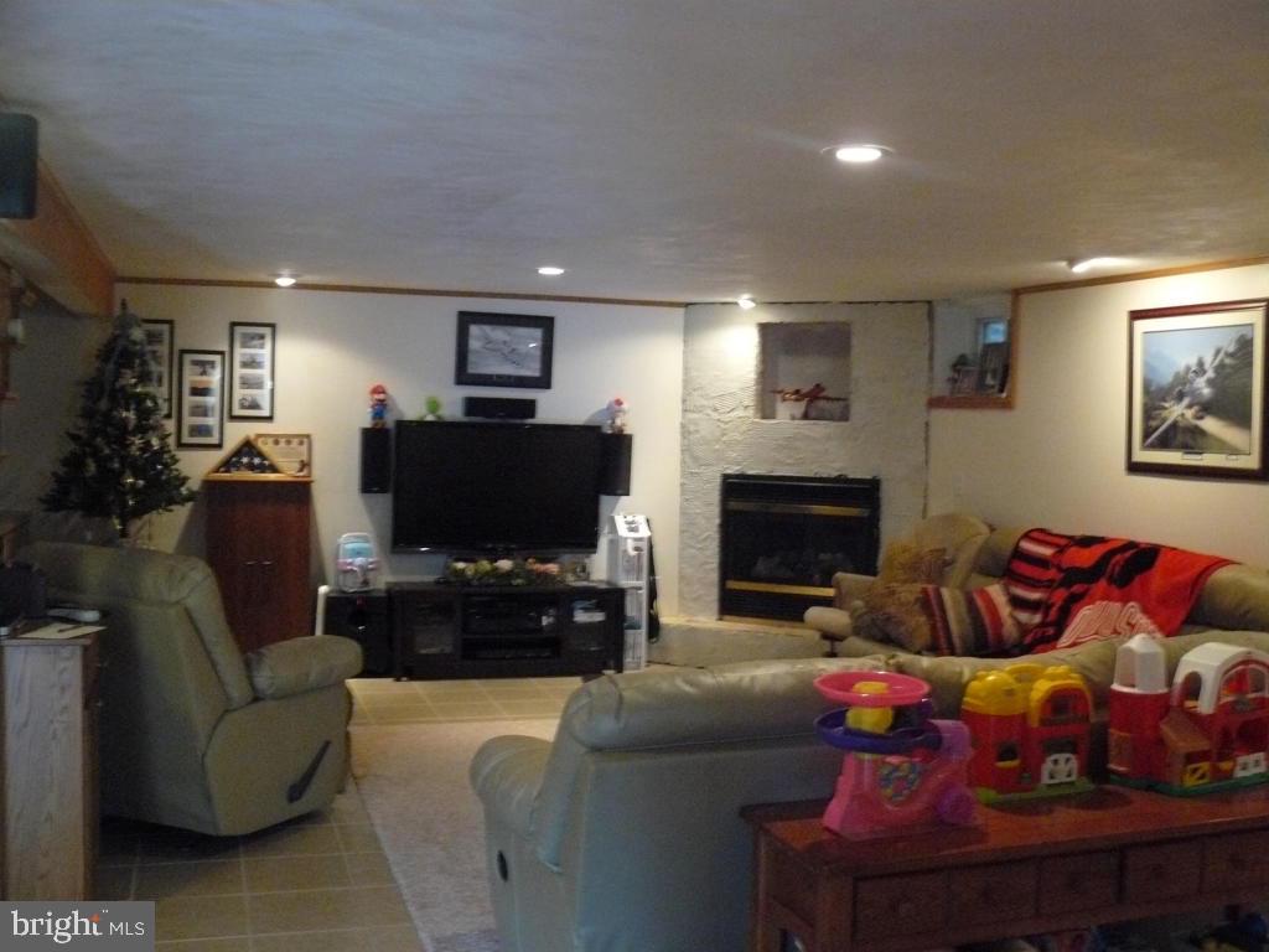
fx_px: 1320
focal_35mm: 36
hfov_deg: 51.4
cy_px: 476
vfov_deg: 39.7
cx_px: 634
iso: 400
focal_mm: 6
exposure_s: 1/10
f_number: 2.8
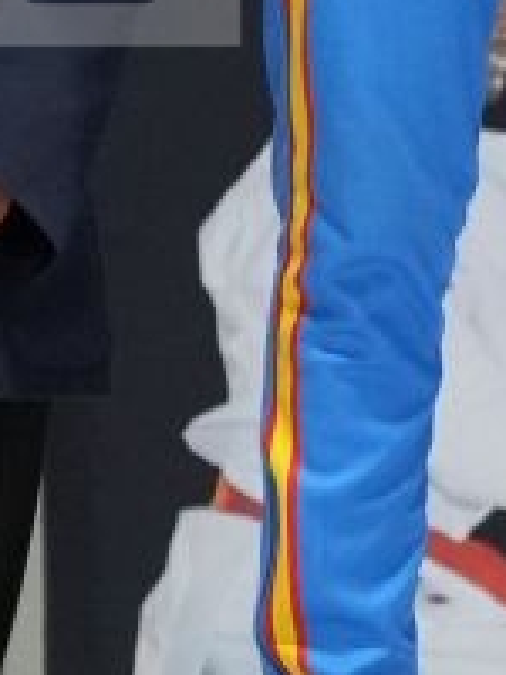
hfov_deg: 2.4
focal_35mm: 605
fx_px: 11791
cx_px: 1069
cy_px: -260
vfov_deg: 3.3
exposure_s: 1/250
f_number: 2.8
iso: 4000
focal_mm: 70
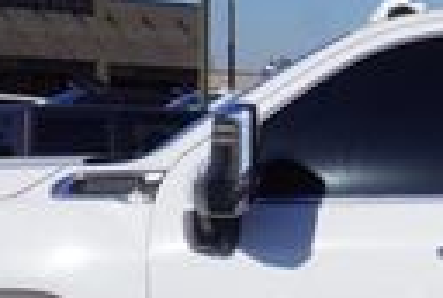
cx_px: 682
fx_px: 2405
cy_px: 402
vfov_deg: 7.0
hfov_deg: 10.2
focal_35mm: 195
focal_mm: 26
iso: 100
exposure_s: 1/320
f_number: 11
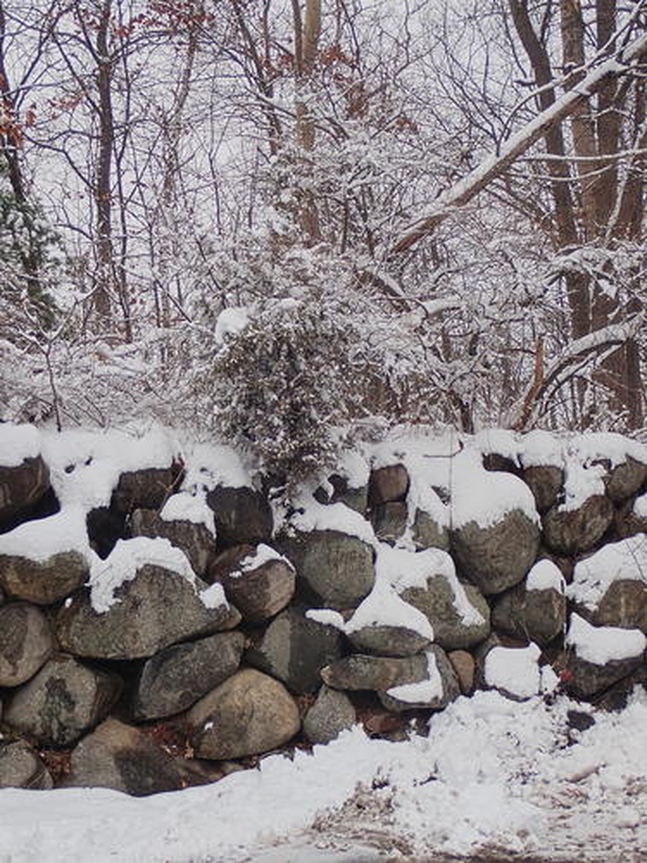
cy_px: 432
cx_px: 324
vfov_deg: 36.2
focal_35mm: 53
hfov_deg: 27.5
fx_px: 1321
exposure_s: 1/80
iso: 200
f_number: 3.4
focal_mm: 9.6
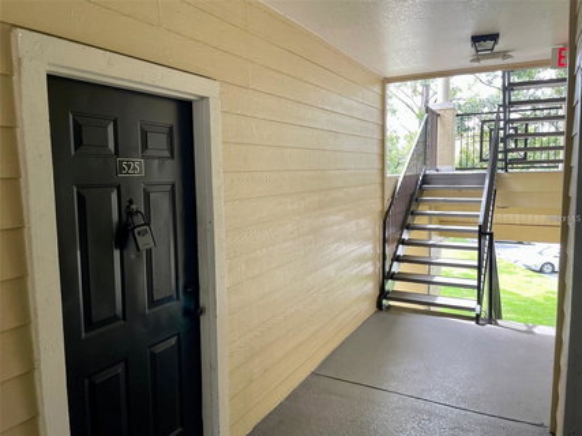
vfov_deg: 53.0
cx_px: 291
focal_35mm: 26
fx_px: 437
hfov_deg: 67.3
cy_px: 218
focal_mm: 4.2
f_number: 1.6
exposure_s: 1/121
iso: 80
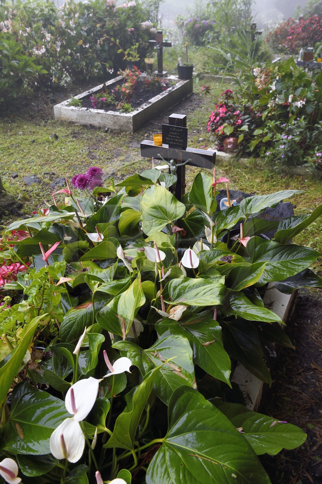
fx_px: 457
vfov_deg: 55.8
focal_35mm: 34
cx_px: 161
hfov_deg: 38.8
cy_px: 242
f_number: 10
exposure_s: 1/25
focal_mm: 34
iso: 800
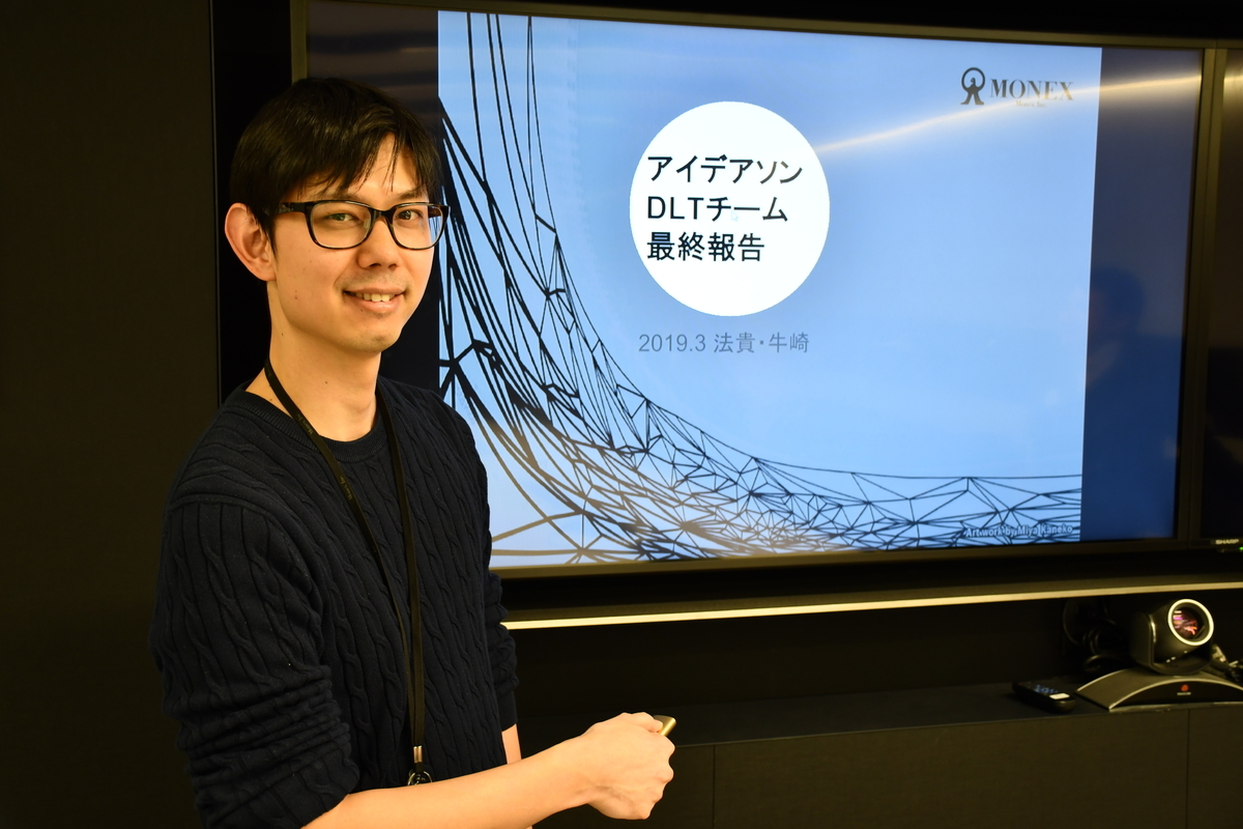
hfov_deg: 48.5
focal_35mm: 40
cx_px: 622
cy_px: 414
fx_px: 1381
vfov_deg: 33.4
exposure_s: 1/40
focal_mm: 27
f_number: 4
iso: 360
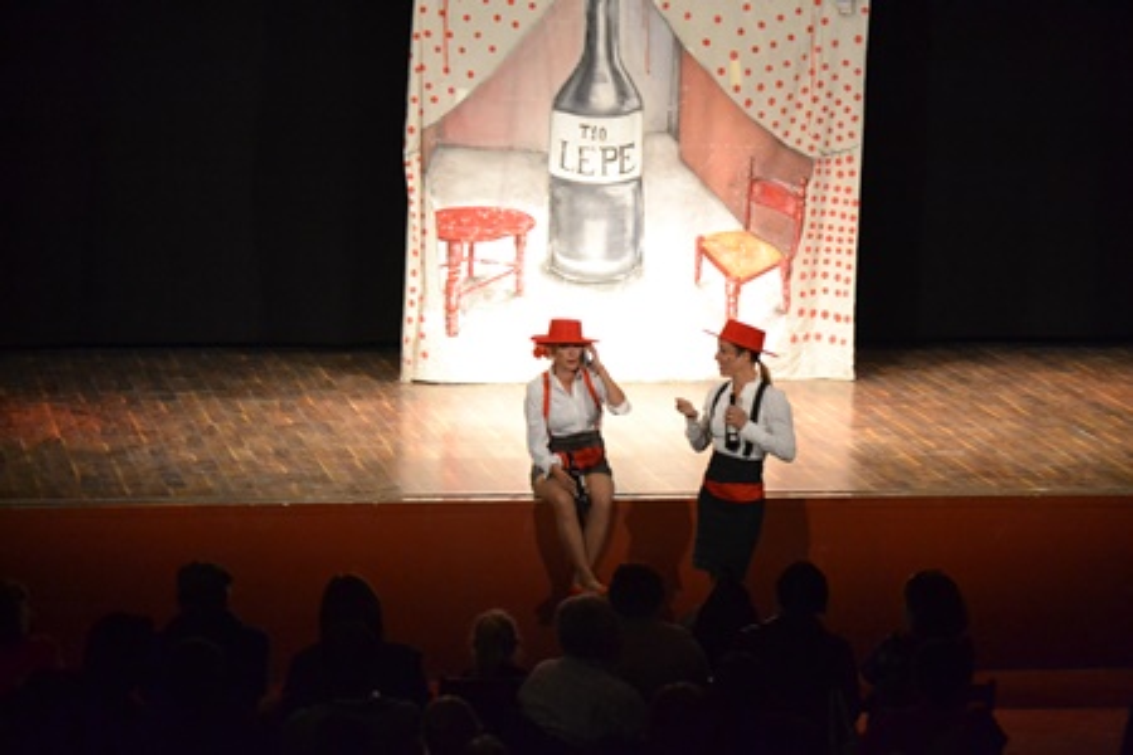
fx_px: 4626
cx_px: 566
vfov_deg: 9.3
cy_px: 378
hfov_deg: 14.0
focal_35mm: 147
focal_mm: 98
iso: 3200
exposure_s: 1/50
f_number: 4.5
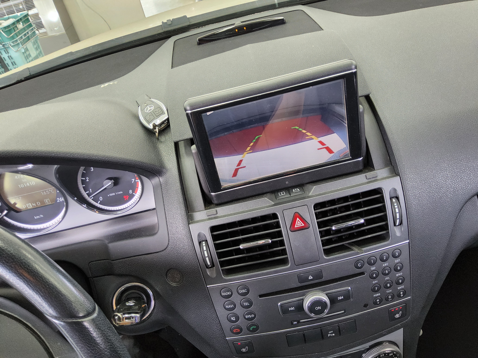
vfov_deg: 54.9
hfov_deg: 69.4
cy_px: 179
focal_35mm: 25
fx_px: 345
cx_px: 239
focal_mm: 3.08
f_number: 2
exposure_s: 1/120
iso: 400
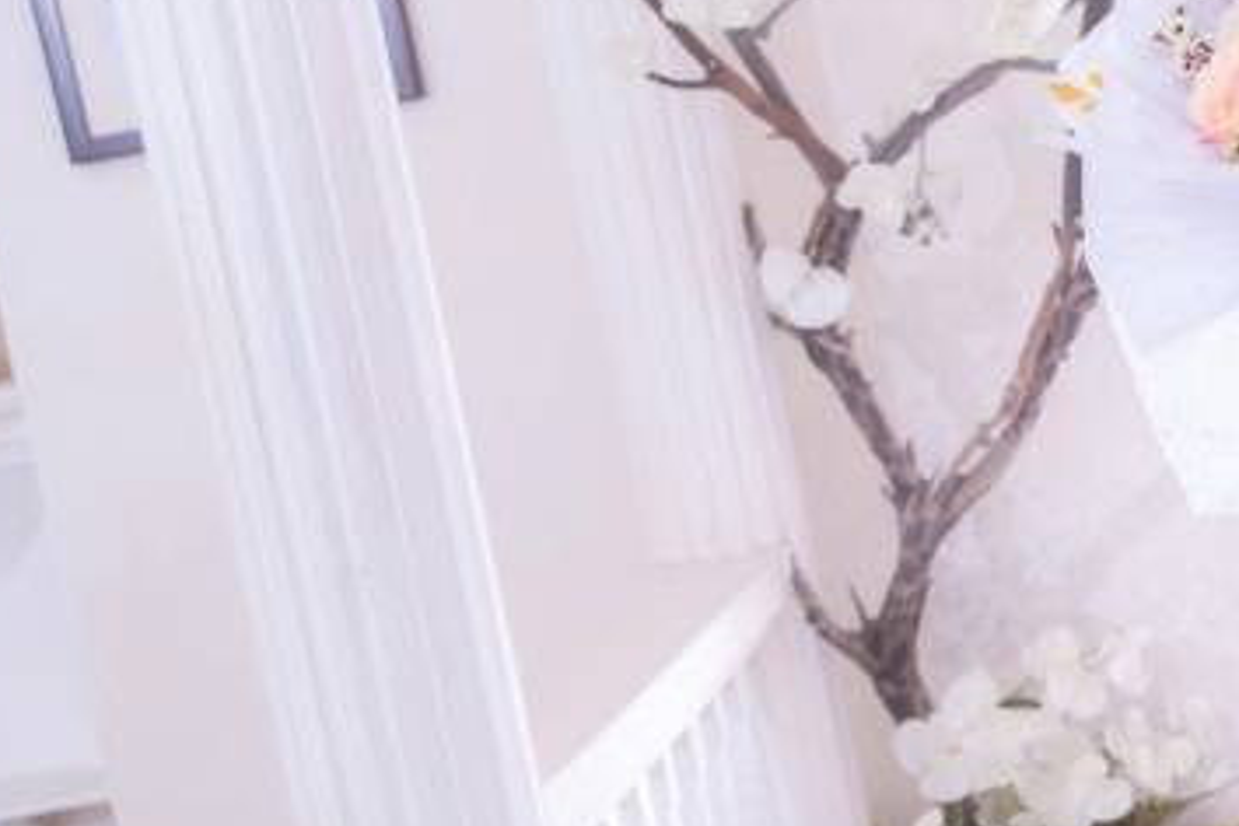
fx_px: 3063
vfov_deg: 15.3
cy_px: 242
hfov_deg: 21.1
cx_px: 1530
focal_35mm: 89
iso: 100
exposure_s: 1/125
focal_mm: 35
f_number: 4
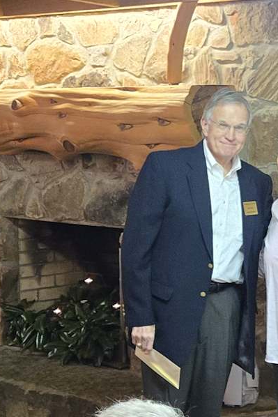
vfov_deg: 48.2
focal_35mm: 40
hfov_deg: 32.1
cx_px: 238
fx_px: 463
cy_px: 249
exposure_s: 1/120
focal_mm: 5.4
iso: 1000
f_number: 1.8
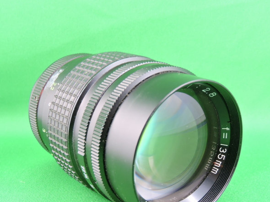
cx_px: 148
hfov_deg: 32.7
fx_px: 460
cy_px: 131
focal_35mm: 59
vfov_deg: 24.7
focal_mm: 8.1
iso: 800
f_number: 4
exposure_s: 1/40
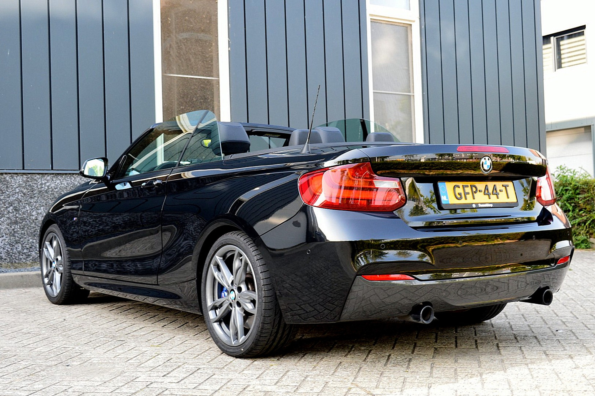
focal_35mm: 46
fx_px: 768
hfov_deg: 42.3
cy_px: 198
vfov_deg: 28.9
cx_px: 298
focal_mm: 31
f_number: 8
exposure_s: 1/60
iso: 400
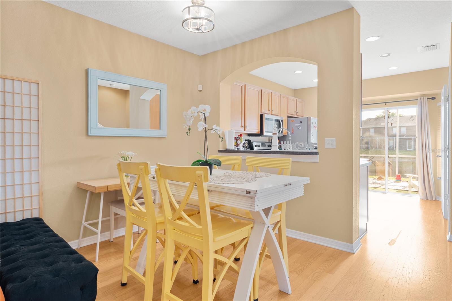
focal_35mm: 20
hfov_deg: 84.0
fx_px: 251
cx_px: 226
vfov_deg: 61.9
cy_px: 150
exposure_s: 2
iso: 200
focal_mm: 20
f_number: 9
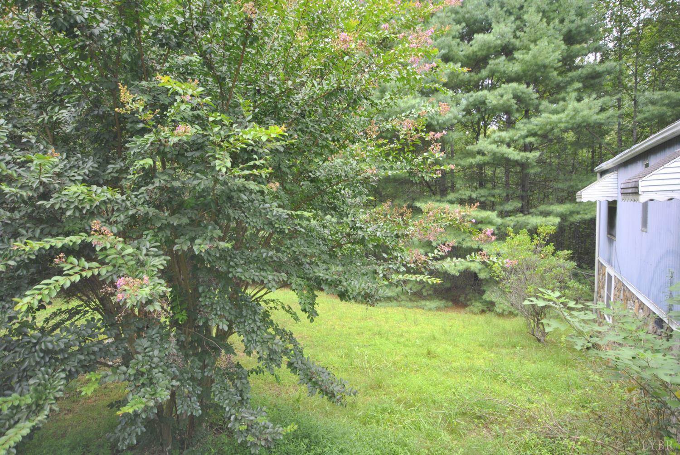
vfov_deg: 53.3
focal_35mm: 24
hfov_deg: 73.7
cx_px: 340
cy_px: 228
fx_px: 454
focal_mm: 16
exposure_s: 1/80
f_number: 5
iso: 200
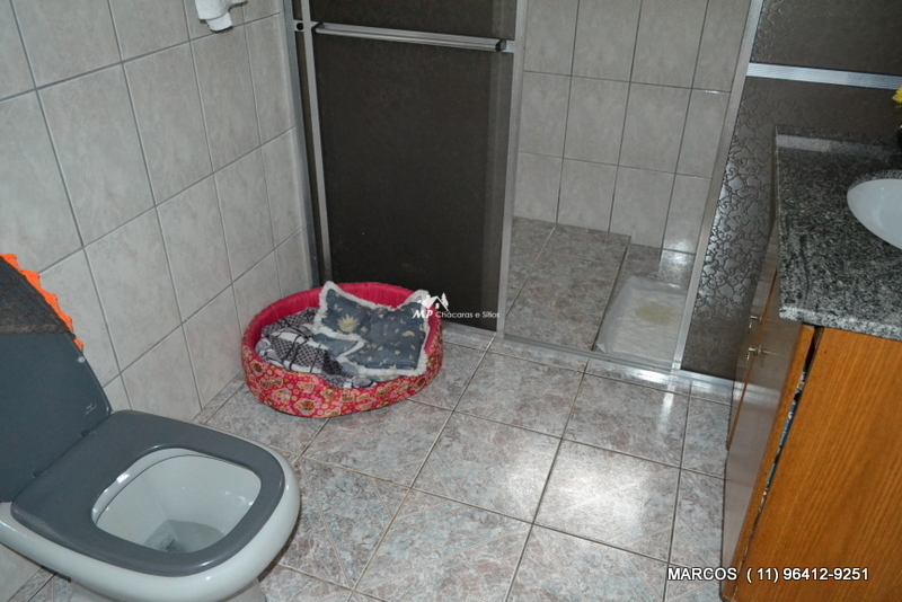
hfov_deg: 67.4
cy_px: 301
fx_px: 677
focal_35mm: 27
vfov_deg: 48.0
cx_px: 451
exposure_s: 1/60
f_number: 3.5
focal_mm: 18
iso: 3200
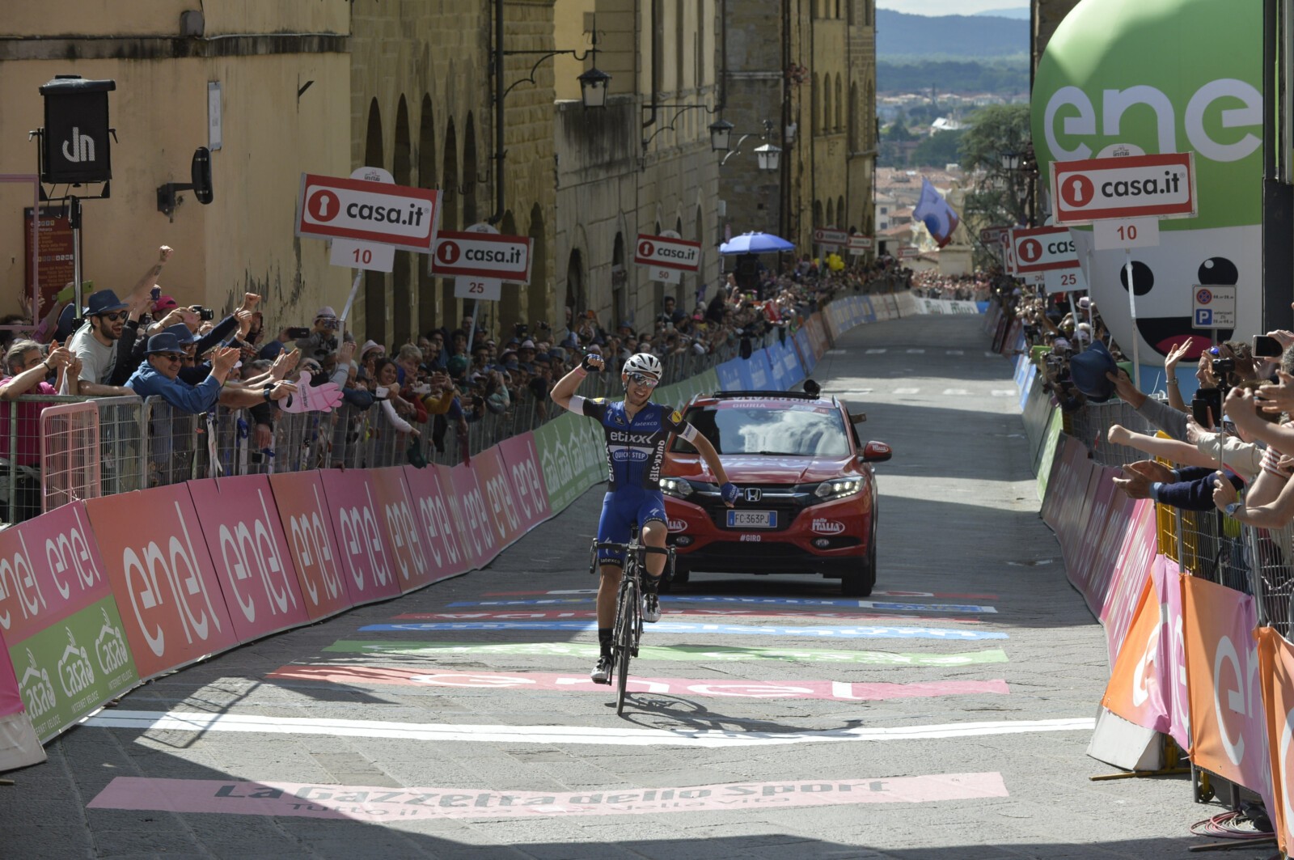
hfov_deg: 15.8
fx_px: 4667
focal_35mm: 130
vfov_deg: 10.5
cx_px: 647
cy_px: 430
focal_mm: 130
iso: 800
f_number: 8
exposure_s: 1/1250
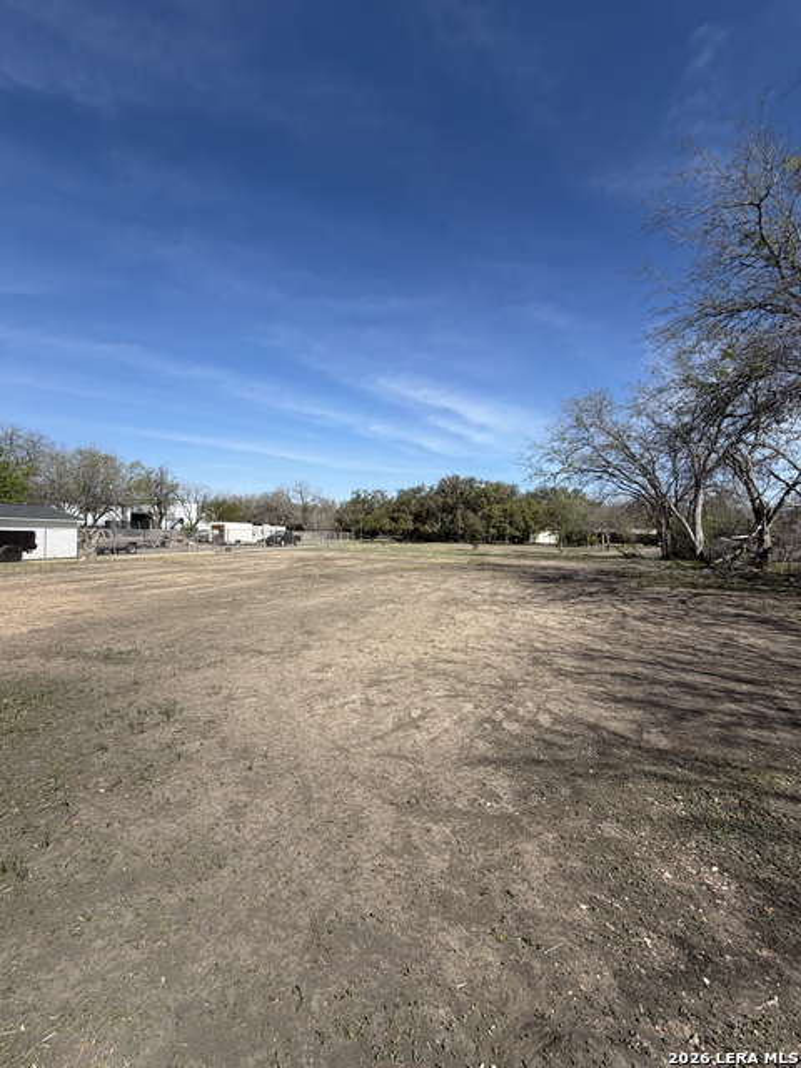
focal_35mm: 14
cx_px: 400
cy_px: 534
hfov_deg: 85.7
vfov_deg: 102.1
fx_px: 432
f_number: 2.2
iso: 20
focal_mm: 2.22
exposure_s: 1/888
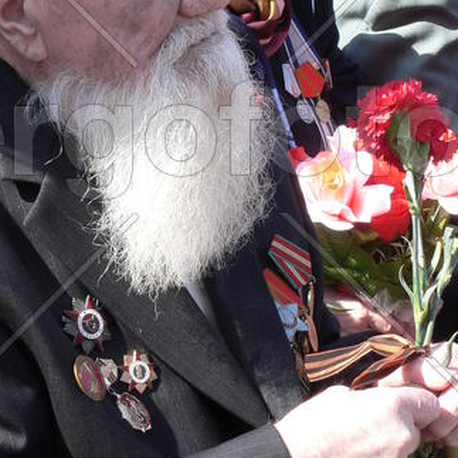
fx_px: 1946
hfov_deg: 13.4
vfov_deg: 13.4
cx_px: 211
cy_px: 140
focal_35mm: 130
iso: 100
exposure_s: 1/80
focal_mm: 13.6
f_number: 8
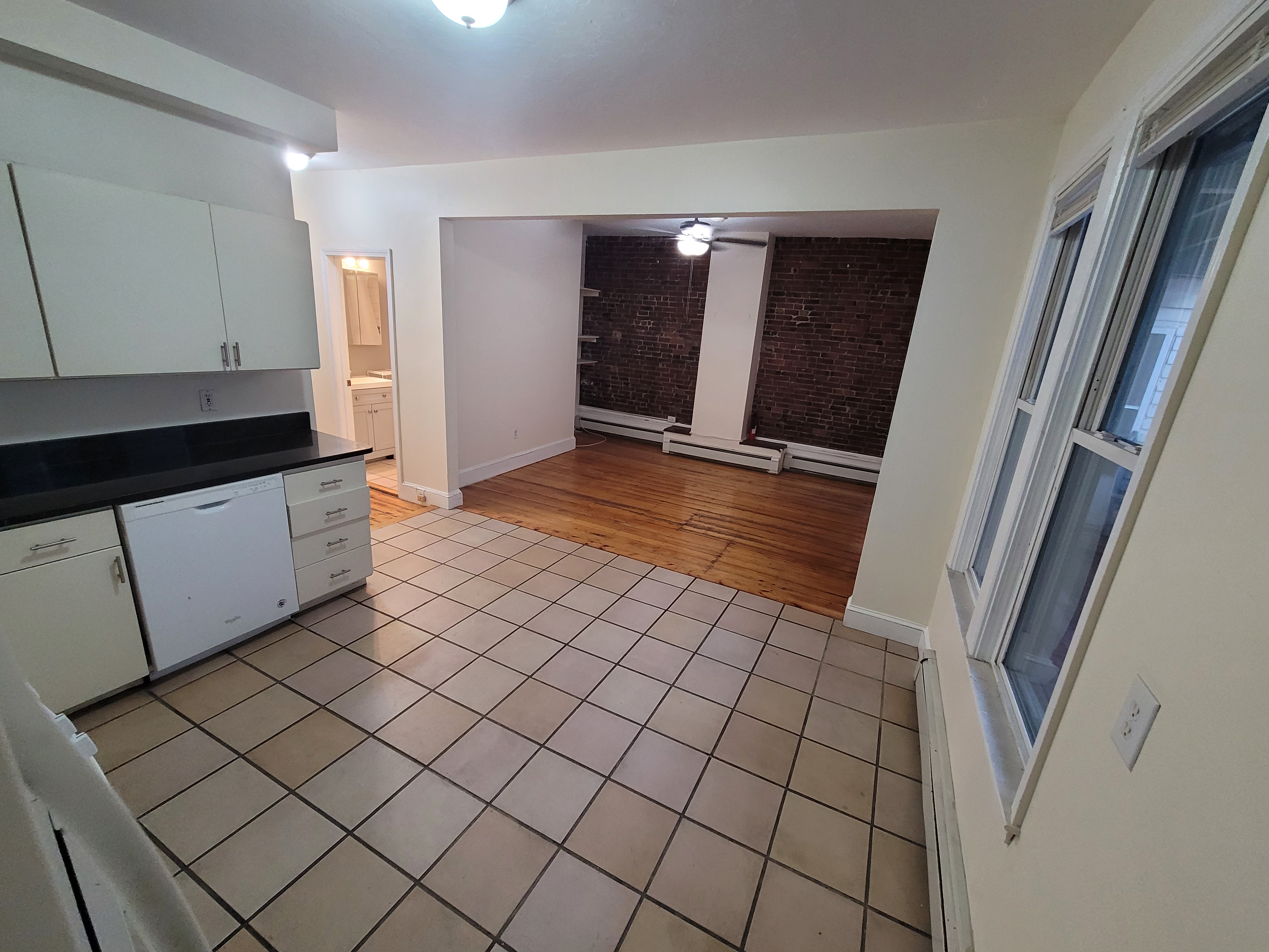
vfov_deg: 89.9
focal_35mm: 13
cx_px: 634
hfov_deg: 106.2
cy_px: 476
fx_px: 477
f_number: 2.2
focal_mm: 2.2
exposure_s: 1/30
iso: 320
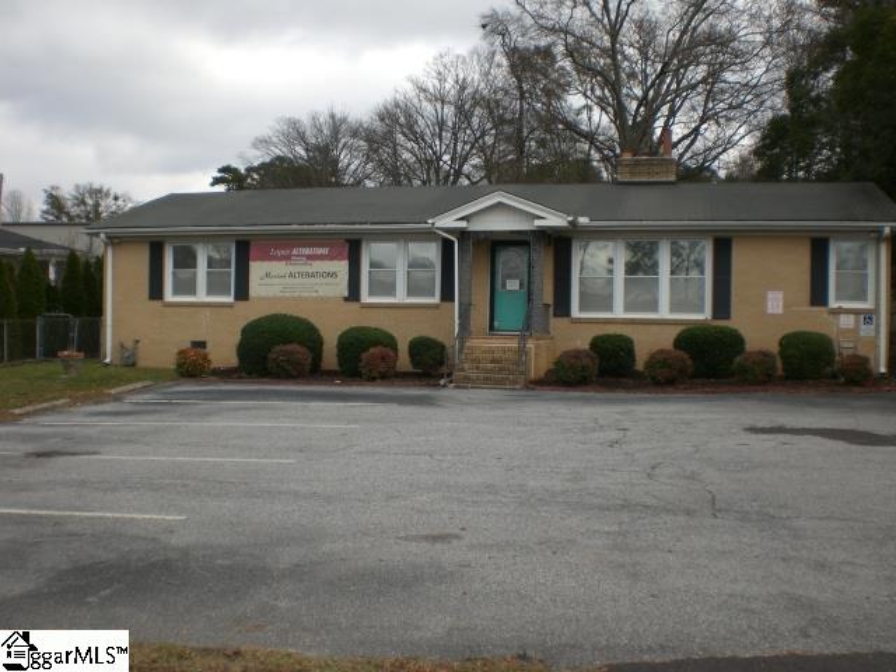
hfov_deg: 49.0
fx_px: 984
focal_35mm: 38
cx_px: 448
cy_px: 336
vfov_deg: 37.7
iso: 50
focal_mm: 6.3
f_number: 4.4
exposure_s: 1/250
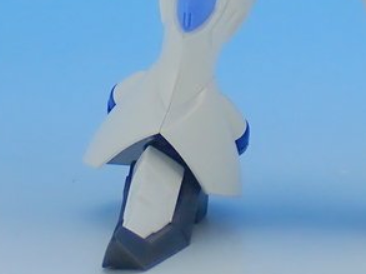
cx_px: 302
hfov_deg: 9.1
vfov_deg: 6.7
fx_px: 2292
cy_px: -198
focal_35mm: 217
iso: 100
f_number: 3.6
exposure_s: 1/30
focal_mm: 11.09
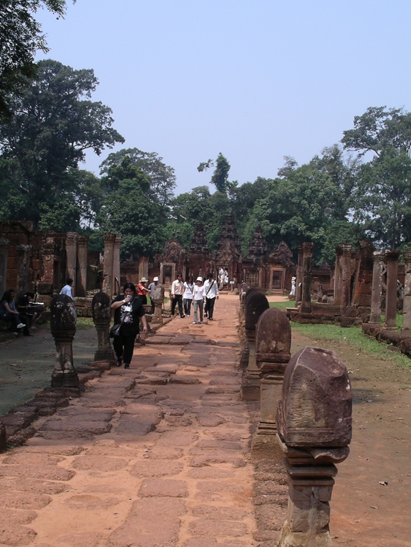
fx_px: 918
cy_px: 301
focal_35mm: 58
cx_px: 232
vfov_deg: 33.2
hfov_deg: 25.2
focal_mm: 7.8
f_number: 5.6
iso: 64
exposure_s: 1/320
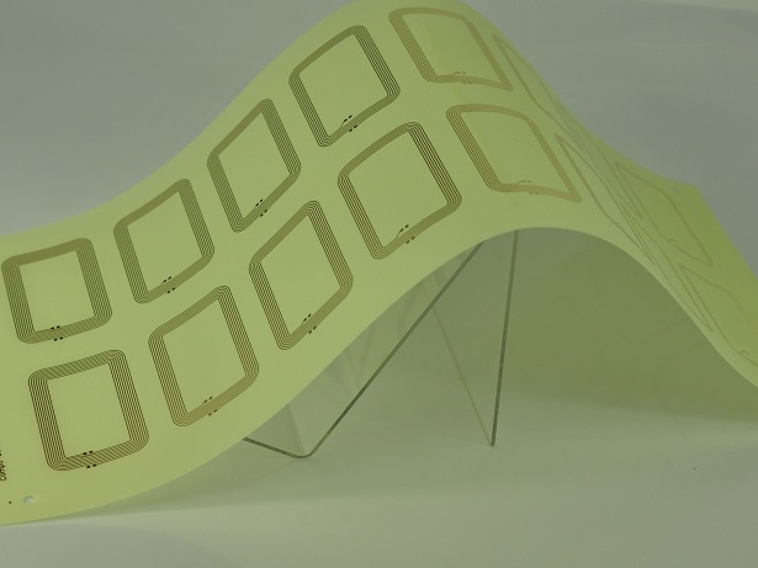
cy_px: 283
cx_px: 391
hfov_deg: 23.8
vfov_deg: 18.0
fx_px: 1795
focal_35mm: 82
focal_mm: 50
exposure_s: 1/800
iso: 800
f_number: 5.6
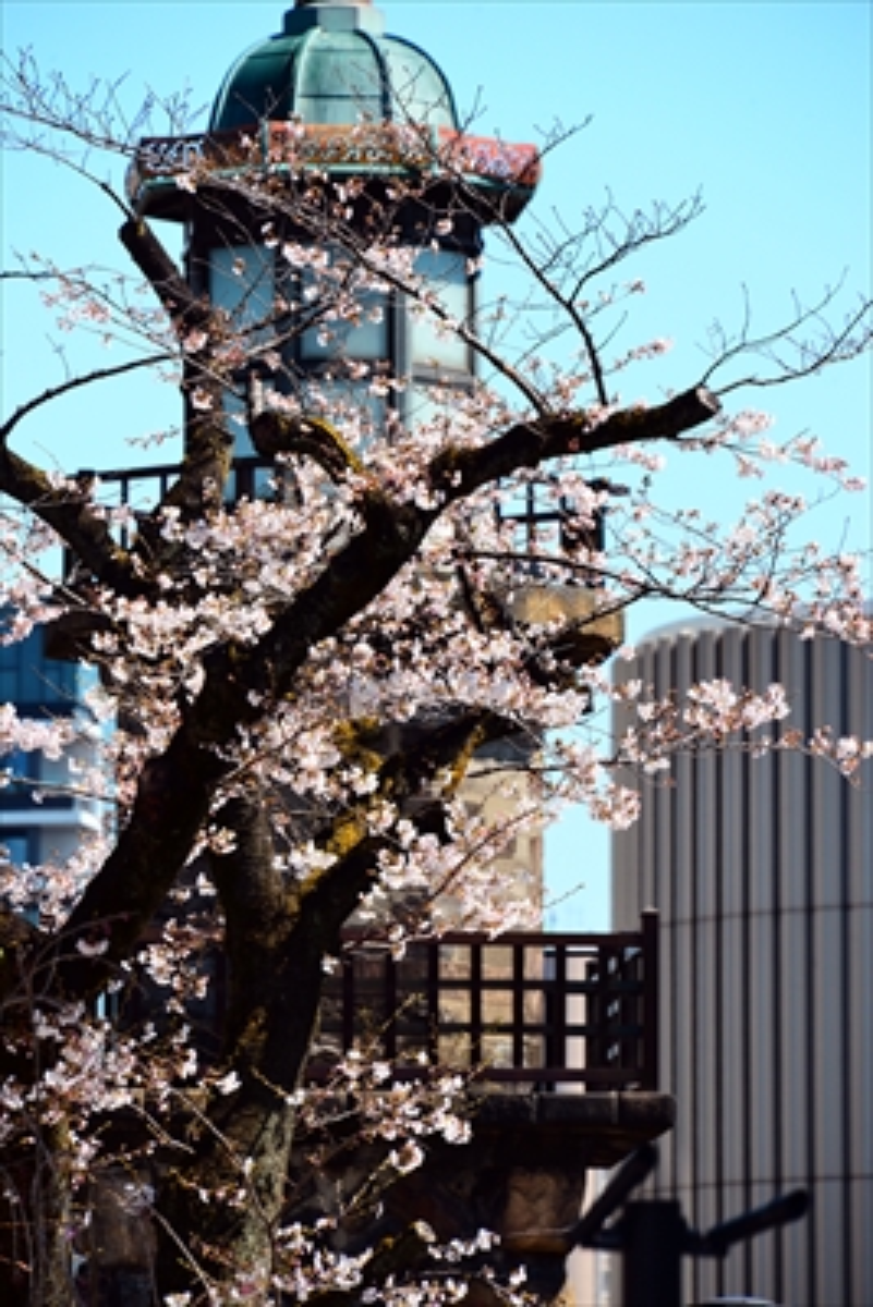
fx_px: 10902
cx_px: 436
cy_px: 654
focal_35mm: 300
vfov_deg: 6.9
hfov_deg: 4.6
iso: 400
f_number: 10
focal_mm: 300
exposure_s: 1/400
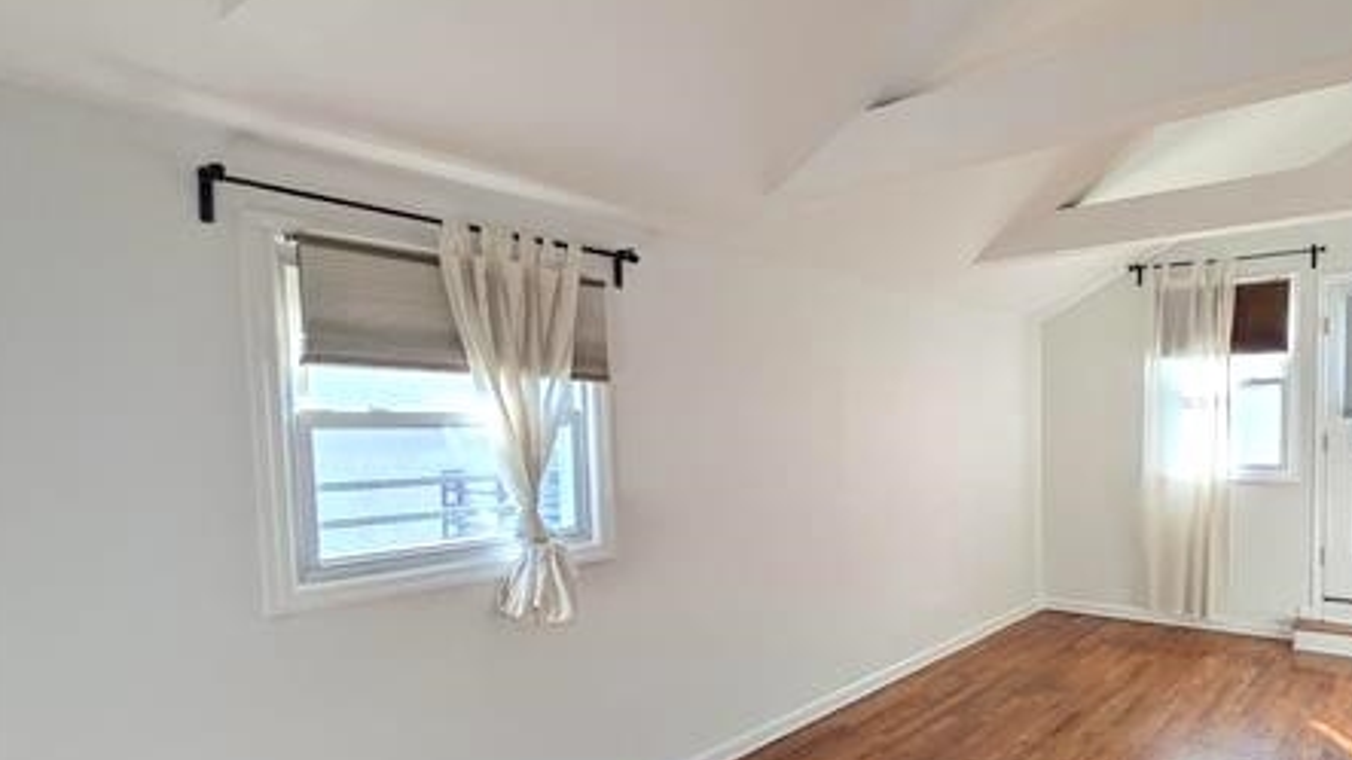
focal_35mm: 22
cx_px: 957
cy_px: 464
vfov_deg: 51.0
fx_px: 789
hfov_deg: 77.1
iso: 50
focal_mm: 1.83
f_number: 2.2
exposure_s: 1/179
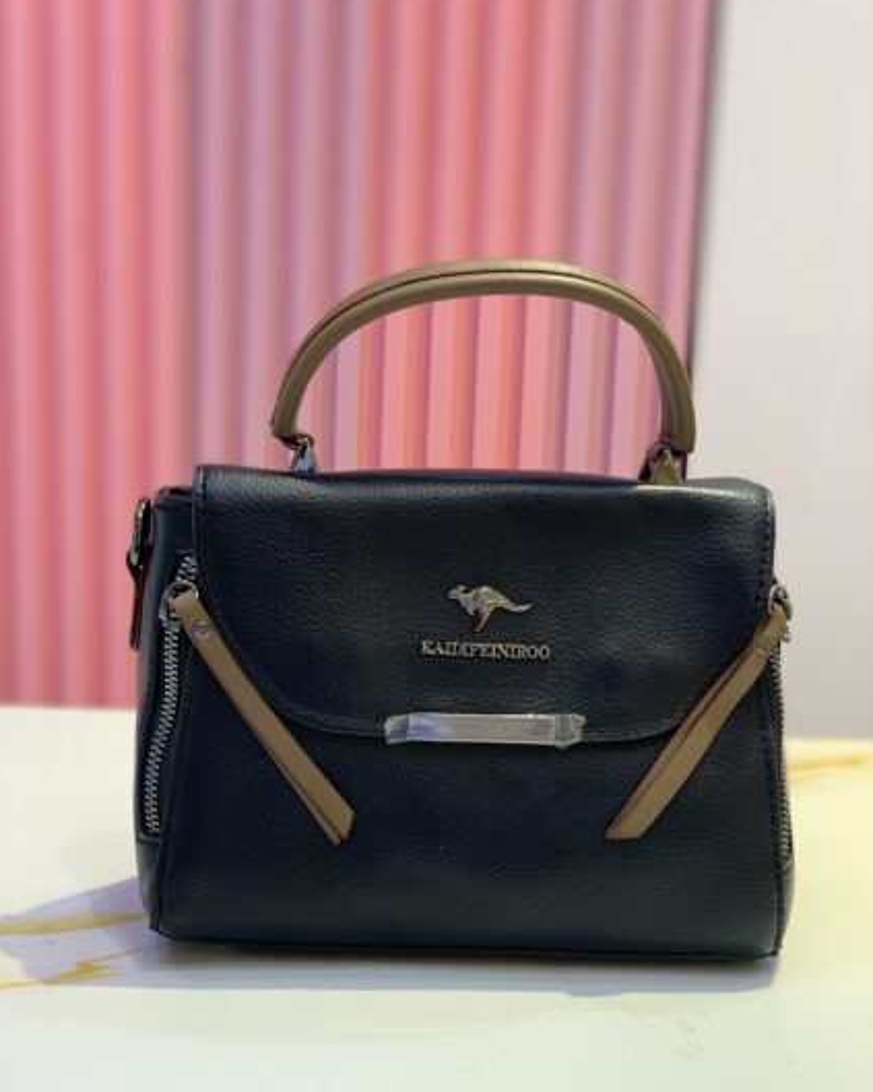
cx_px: 438
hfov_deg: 27.6
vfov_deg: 34.2
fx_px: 1777
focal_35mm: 55
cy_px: 529
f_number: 2.4
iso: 64
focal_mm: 6
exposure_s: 1/50
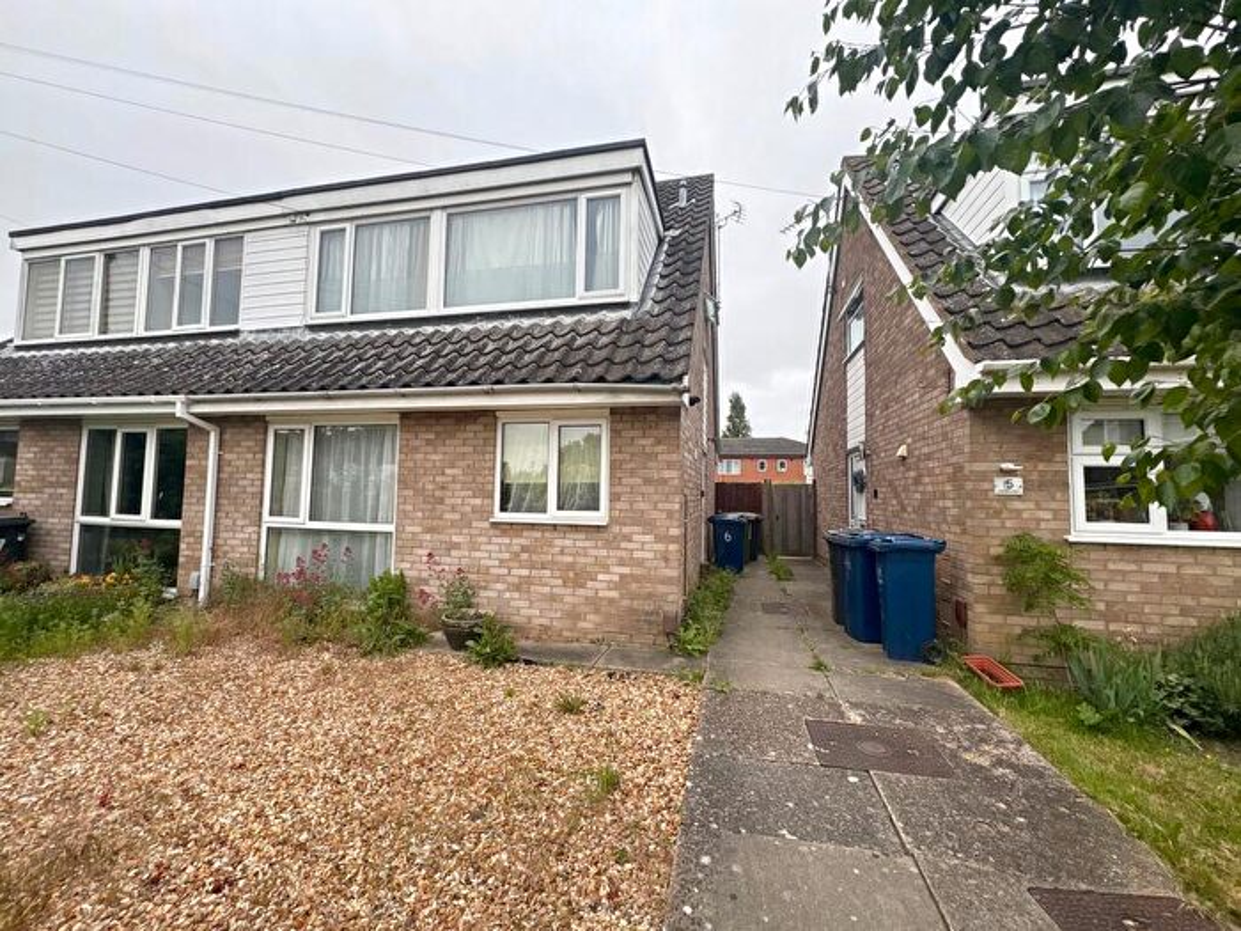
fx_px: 502
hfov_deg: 102.1
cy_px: 466
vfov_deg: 85.7
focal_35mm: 14
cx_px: 620
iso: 40
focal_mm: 2.22
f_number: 2.2
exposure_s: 1/229
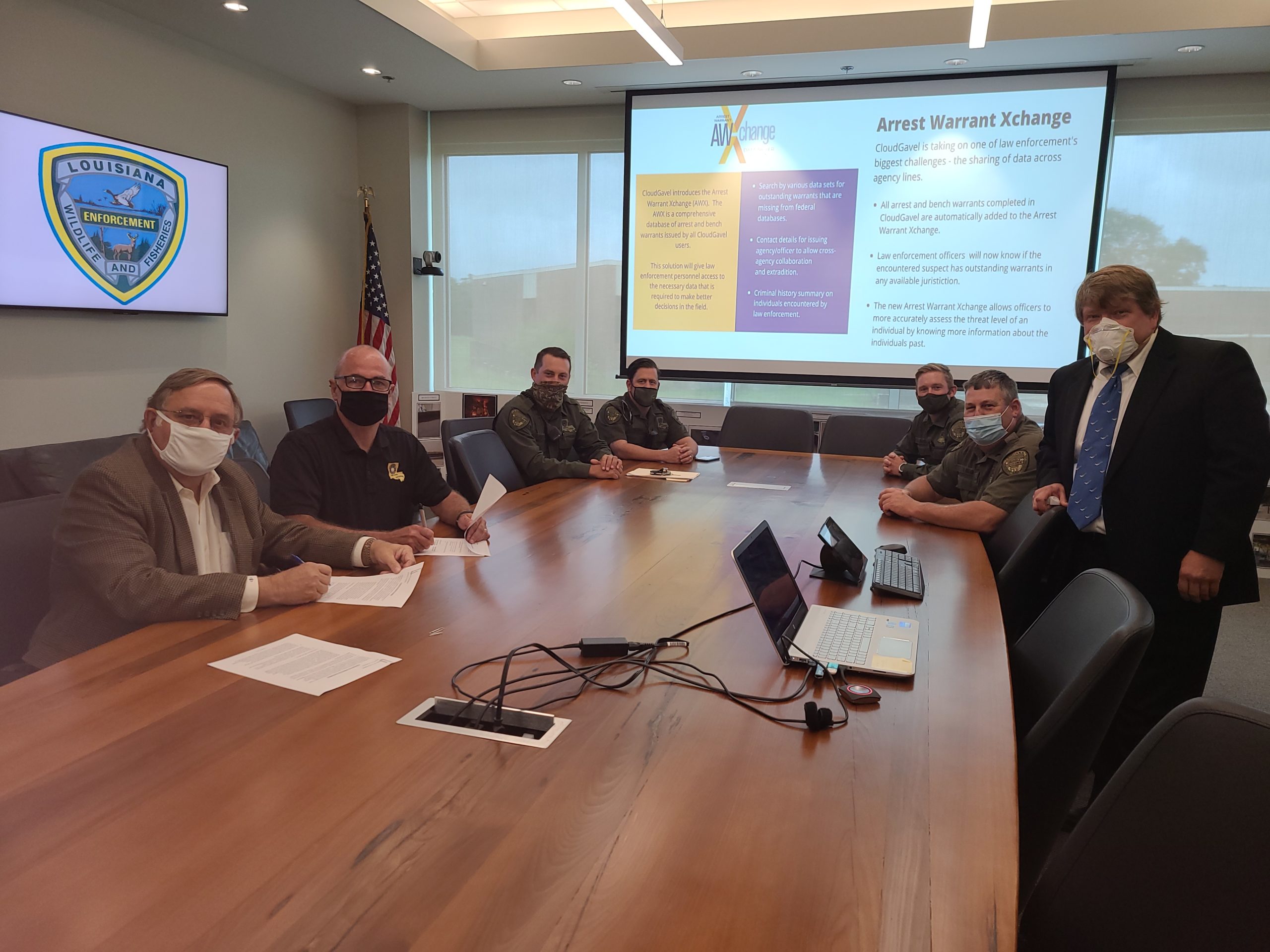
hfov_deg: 67.3
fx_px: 954
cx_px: 635
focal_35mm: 26
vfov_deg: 53.1
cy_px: 476
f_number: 1.8
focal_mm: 5.4
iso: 50
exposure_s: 1/60
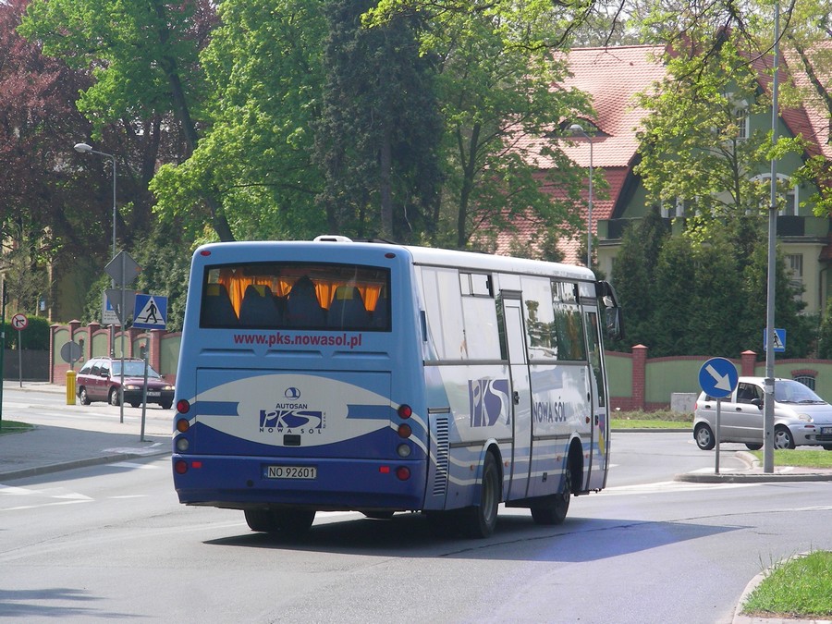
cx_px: 416
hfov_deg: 11.5
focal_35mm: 172
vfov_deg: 8.6
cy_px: 312
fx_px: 4134
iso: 50
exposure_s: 1/319
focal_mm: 28.7
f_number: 4
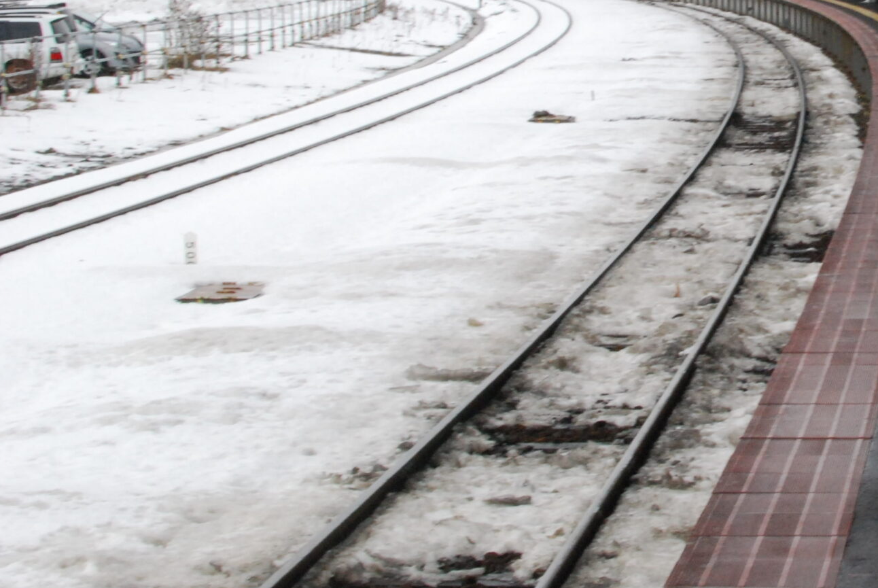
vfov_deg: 13.1
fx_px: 2539
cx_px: 864
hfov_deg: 19.1
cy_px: 125
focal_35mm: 104
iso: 900
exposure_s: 1/30
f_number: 22
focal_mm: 35
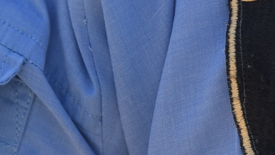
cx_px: 340
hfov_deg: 5.8
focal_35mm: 370
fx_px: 2699
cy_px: 87
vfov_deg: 3.3
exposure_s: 1/400
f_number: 6.3
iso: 200
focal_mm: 56
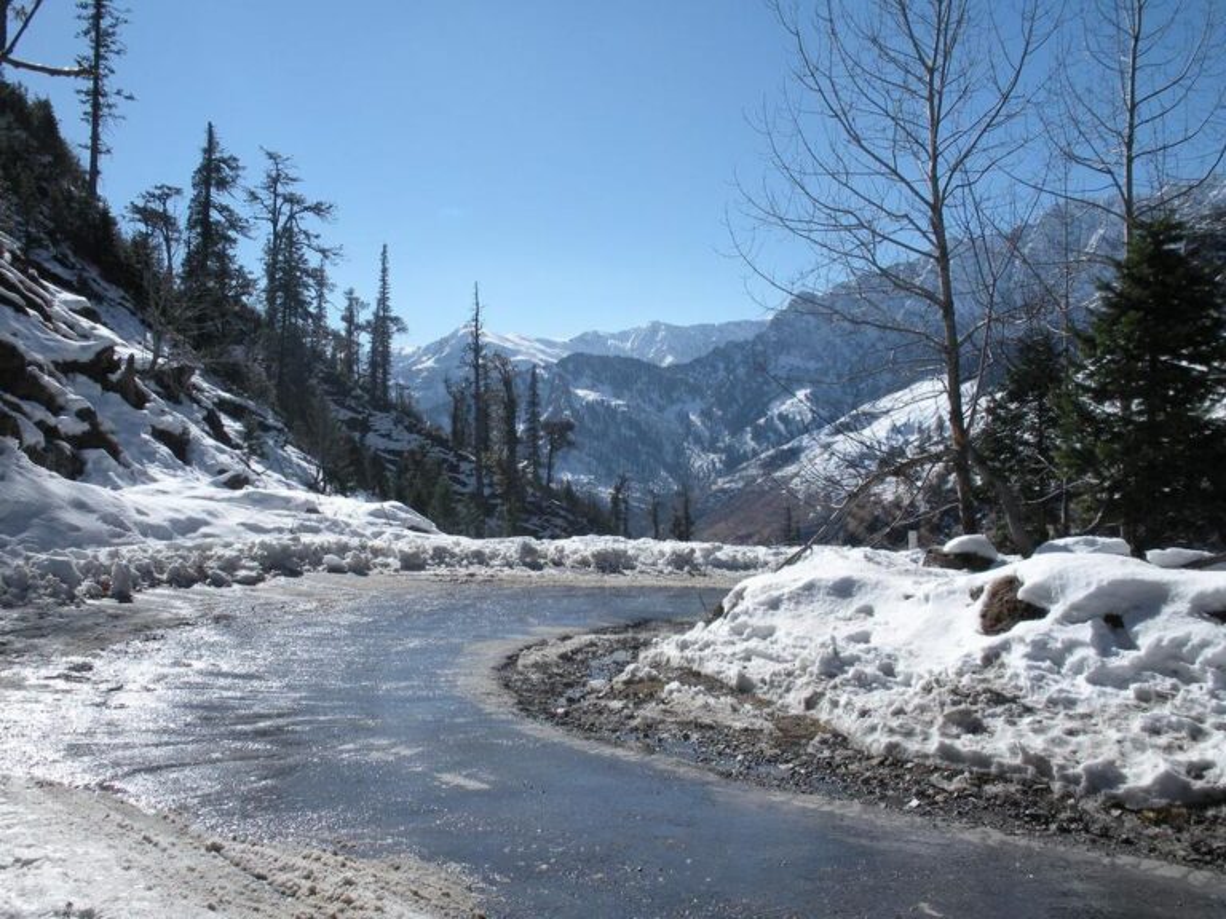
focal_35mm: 36
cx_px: 613
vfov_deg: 39.7
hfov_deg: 51.4
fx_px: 1275
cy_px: 460
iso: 64
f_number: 5.6
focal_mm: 6.3
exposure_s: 1/406
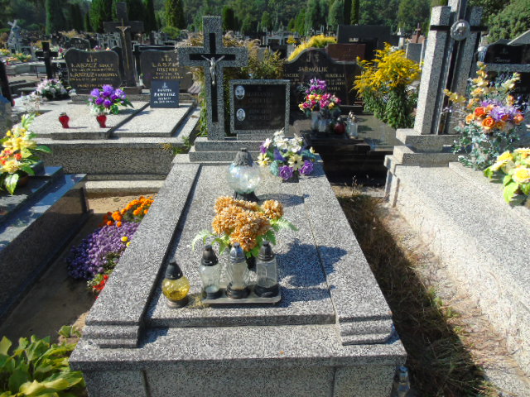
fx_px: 383
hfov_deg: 69.4
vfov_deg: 54.9
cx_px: 265
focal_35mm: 25
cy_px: 198
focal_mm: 4.4
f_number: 3.4
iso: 80
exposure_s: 1/640
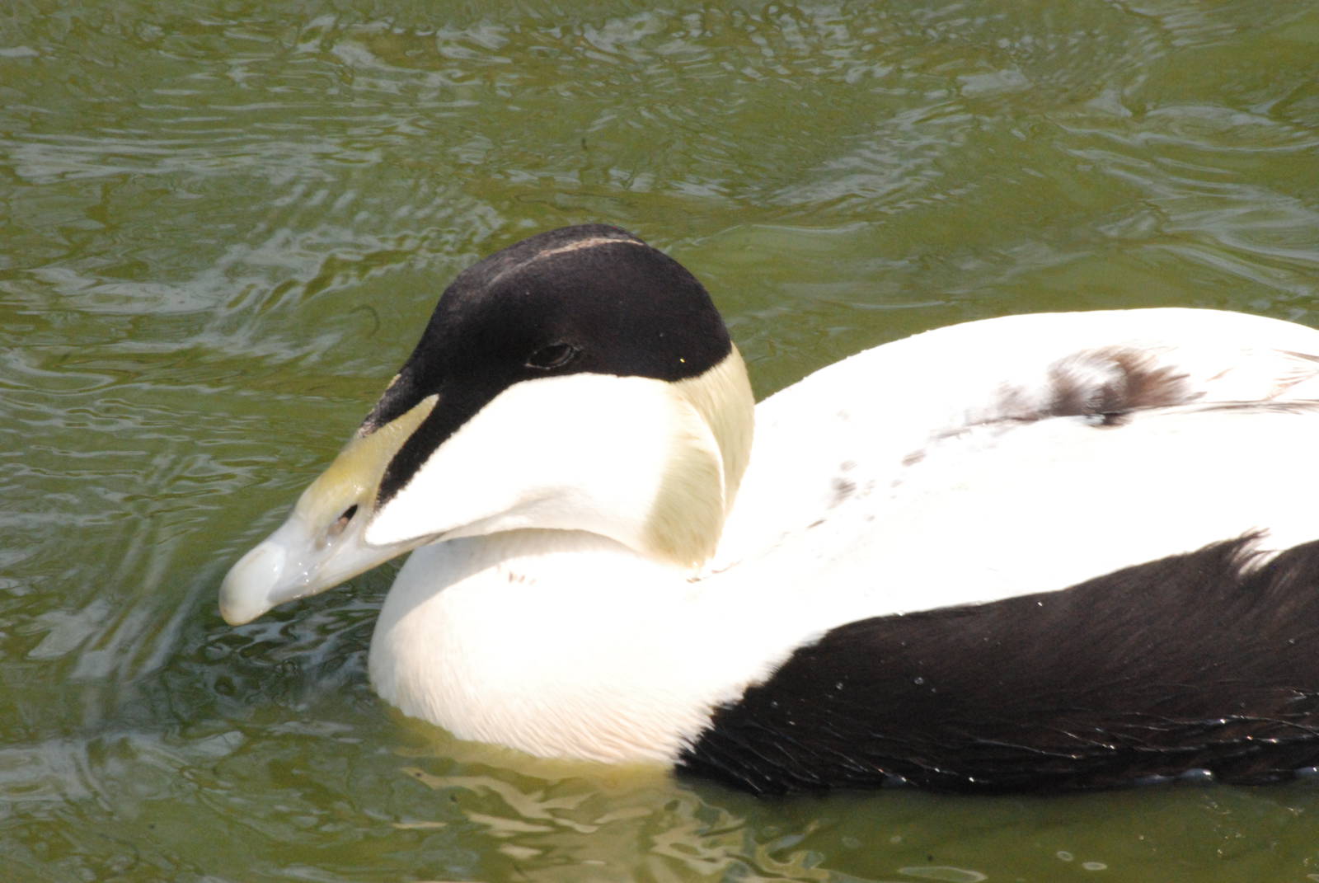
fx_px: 16507
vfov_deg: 3.1
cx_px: 660
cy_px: 442
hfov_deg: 4.6
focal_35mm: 450
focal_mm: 300
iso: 1600
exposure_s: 1/160
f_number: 32
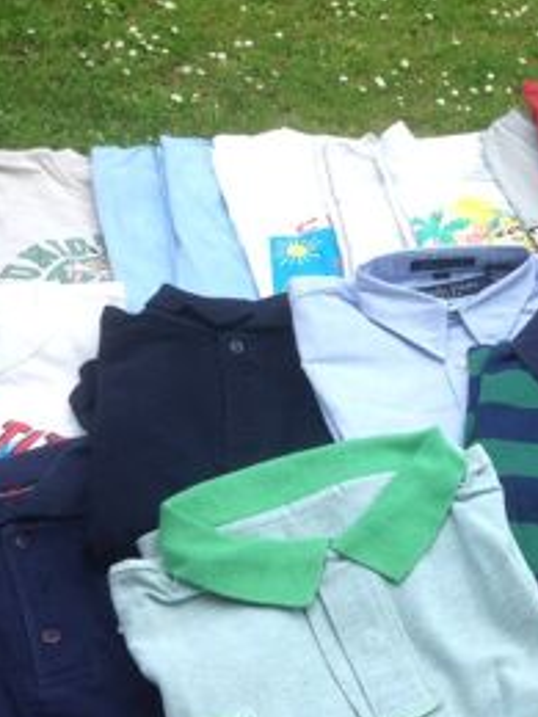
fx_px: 1264
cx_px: 436
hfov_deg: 23.6
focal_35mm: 61
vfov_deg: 31.6
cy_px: 273
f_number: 2.4
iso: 50
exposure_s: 1/430
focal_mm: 4.12
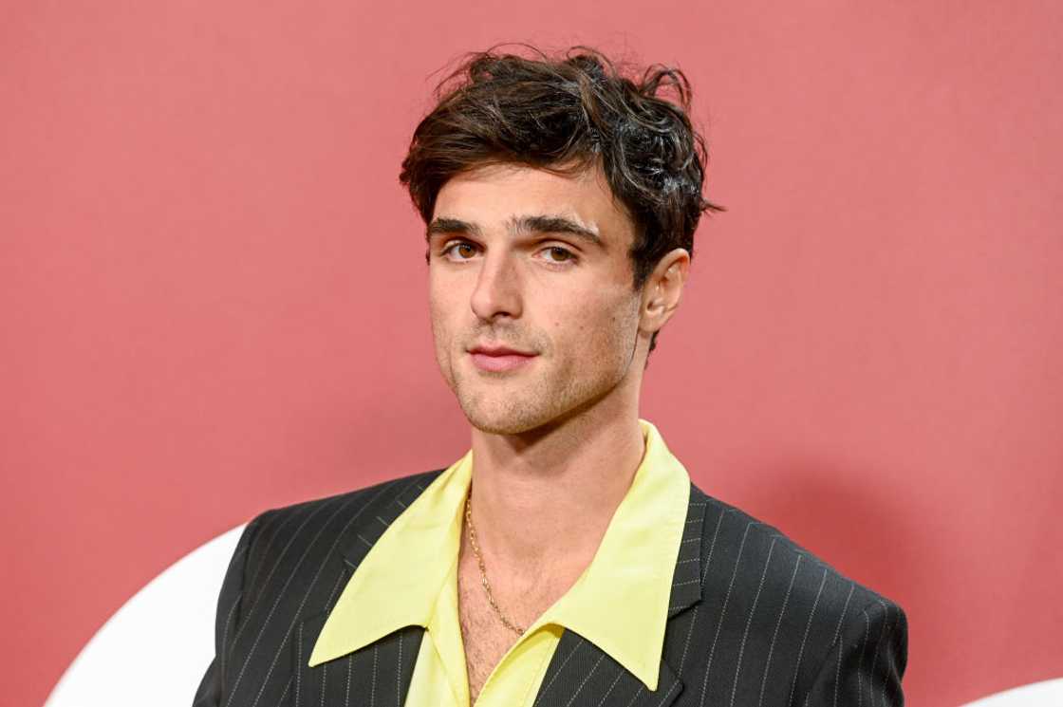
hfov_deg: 15.2
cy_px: 354
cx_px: 532
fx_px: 3983
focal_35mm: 135
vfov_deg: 10.1
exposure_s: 1/500
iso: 3200
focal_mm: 135
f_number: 3.5
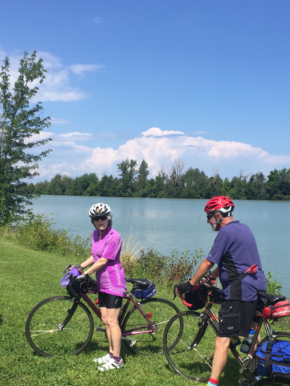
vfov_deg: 40.9
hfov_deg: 31.5
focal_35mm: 46
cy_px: 244
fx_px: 514
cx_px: 157
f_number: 2.2
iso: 32
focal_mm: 4.15
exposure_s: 1/2198
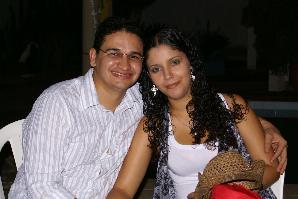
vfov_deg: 17.3
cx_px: 147
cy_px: 100
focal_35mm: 79
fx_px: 654
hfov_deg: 25.7
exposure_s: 1/80
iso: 400
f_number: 5.6
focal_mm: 50
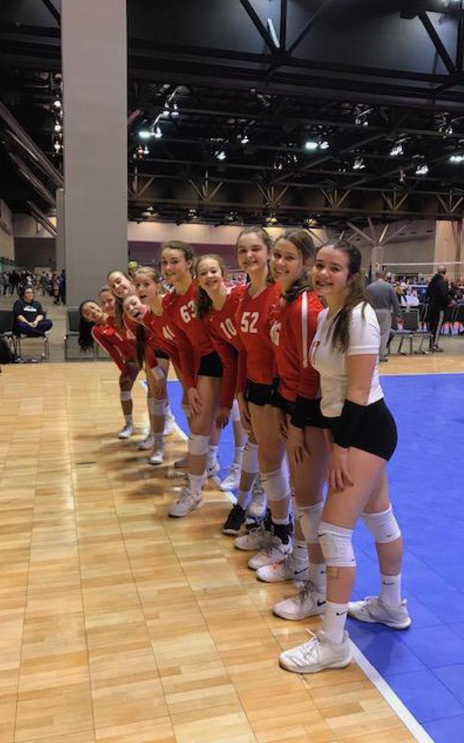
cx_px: 229
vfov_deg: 62.9
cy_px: 368
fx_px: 607
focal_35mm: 30
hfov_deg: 41.8
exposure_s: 1/15
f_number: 1.8
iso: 40
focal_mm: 3.99
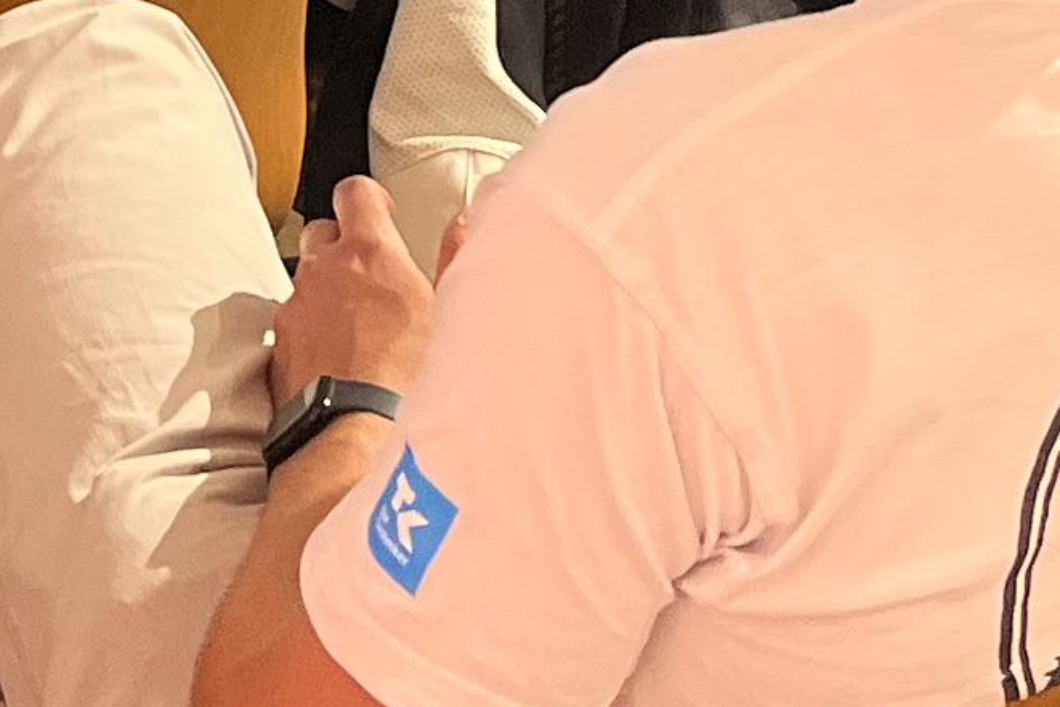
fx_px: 4859
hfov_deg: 12.3
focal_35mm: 165
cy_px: -875
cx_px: -66
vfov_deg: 7.8
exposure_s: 1/100
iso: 125
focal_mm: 5.1
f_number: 1.6
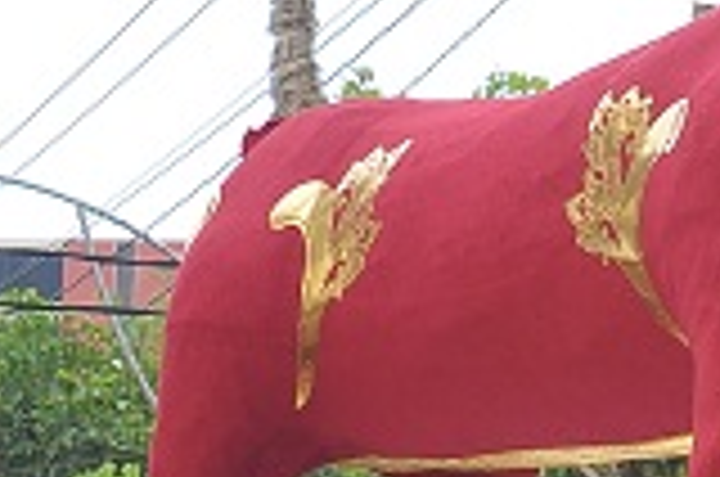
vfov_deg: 8.0
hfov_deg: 11.8
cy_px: 477
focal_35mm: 169
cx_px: 986
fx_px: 3373
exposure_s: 1/200
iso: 250
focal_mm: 18
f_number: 7.1
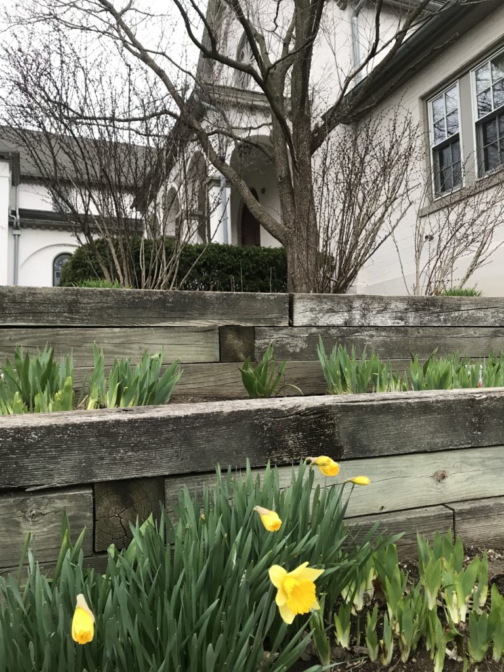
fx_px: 544
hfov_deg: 49.7
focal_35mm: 28
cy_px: 336
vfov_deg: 63.4
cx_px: 252
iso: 25
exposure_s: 1/40
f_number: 1.8
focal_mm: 3.99
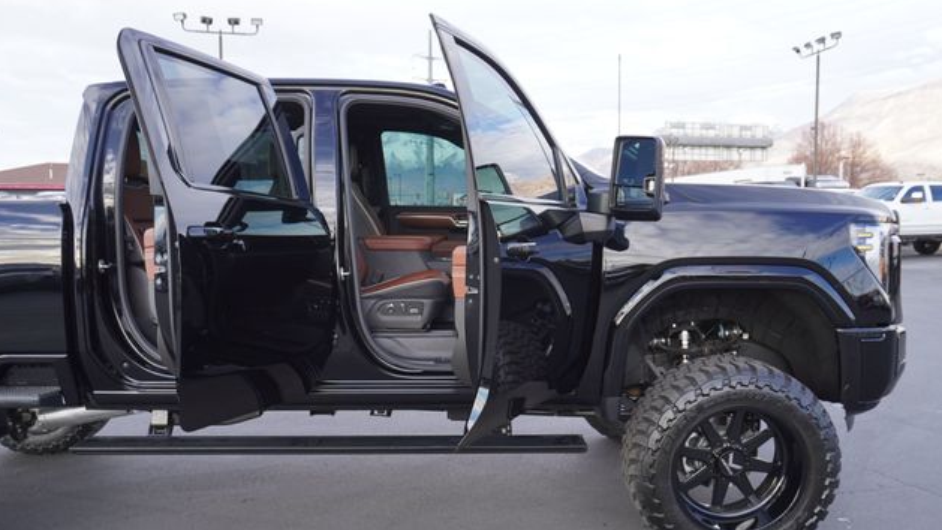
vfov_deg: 36.6
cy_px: 302
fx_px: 799
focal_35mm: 32
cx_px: 472
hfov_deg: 61.0
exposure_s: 1/100
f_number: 5
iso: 100
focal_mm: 20
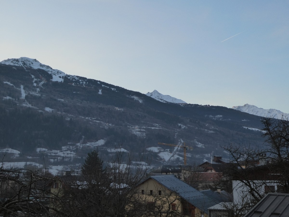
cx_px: 144
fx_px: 334
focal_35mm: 40
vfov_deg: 36.0
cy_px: 108
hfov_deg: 46.8
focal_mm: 7.2
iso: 80
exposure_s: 1/100
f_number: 3.8
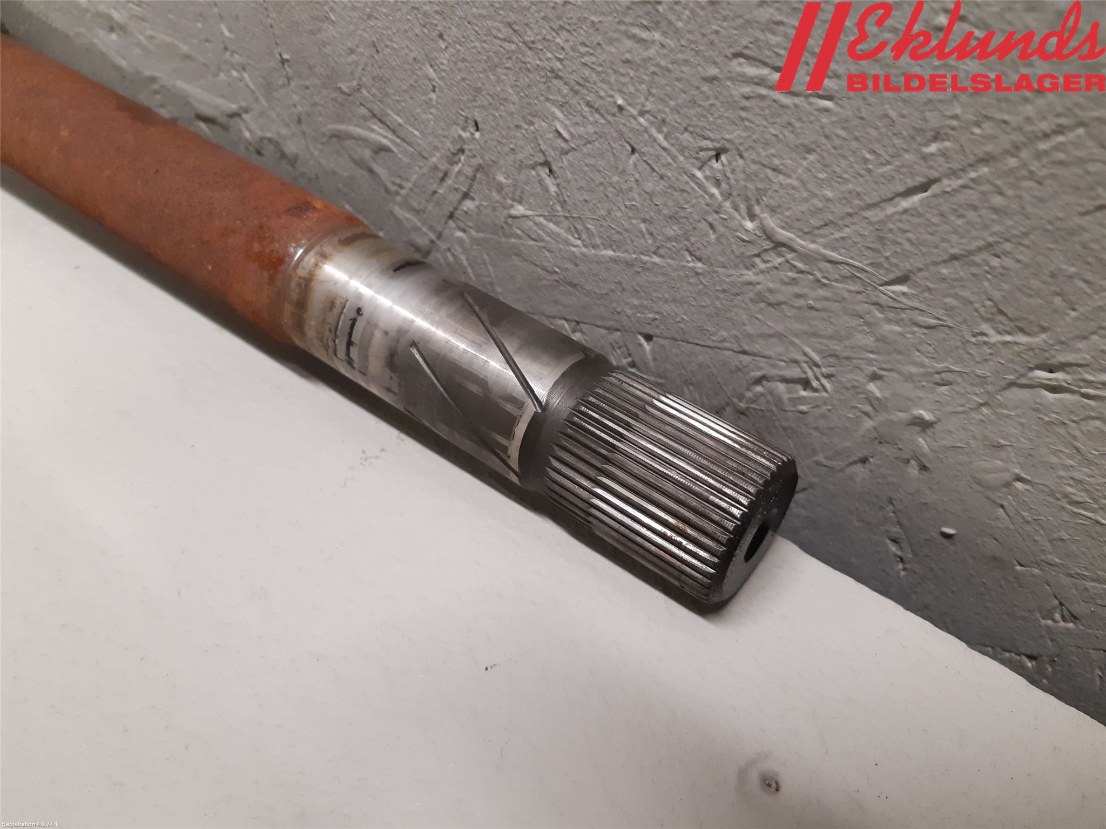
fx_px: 831
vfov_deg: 53.1
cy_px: 414
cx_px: 553
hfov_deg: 67.3
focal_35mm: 26
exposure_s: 1/50
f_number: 1.7
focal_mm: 3.93
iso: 250
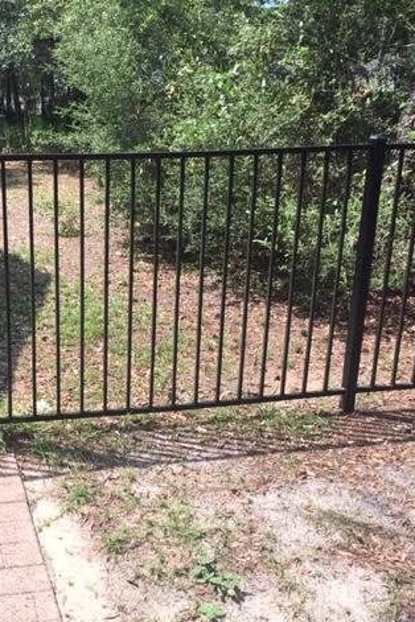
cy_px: 316
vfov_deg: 47.4
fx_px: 709
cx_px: 46
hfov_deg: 31.2
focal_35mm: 41
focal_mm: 4.15
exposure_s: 1/605
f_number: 2.2
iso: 25
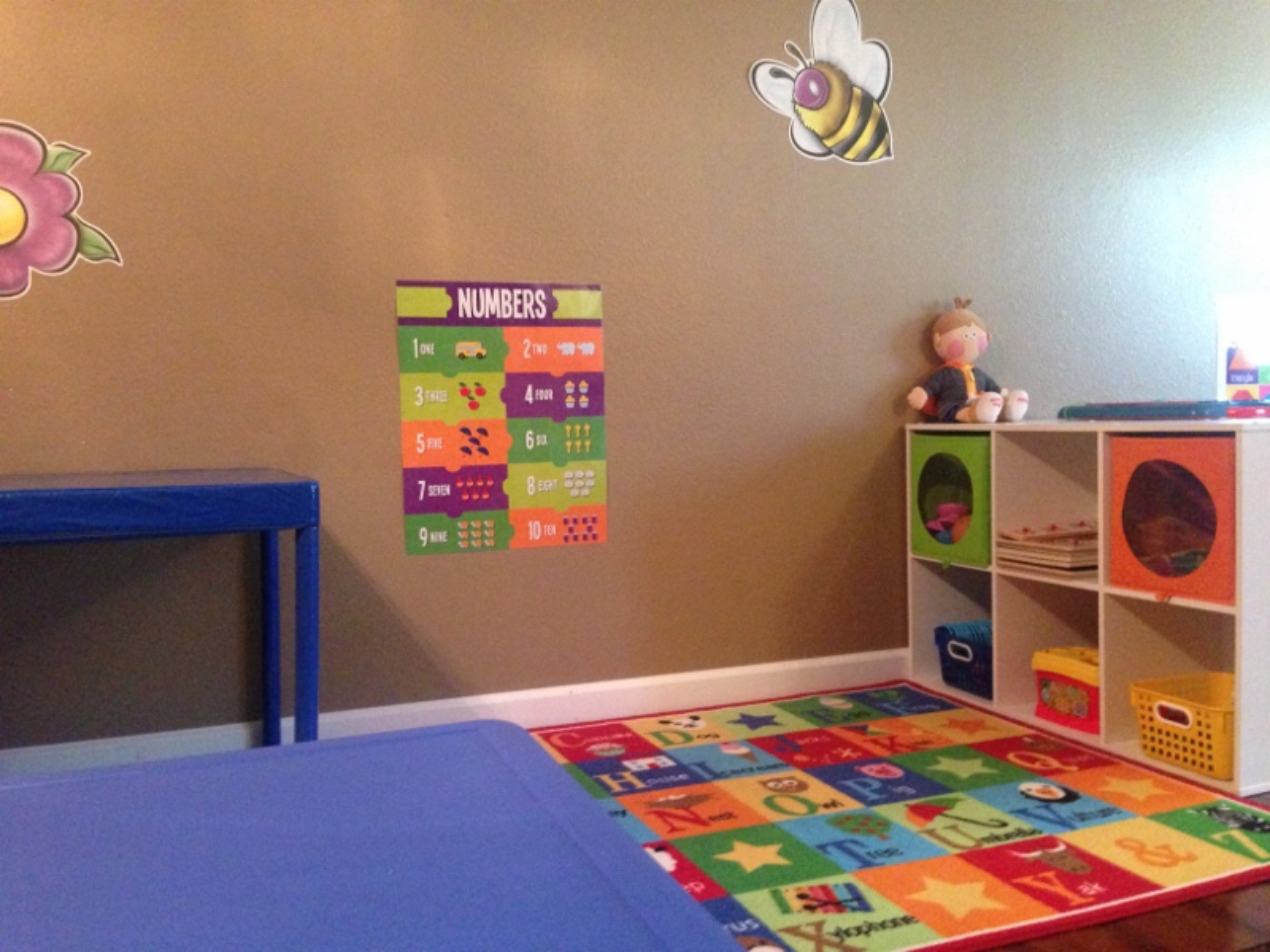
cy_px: 476
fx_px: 1211
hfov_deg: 55.4
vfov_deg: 42.9
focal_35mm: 33
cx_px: 635
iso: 640
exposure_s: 1/15
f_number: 2.4
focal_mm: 4.12
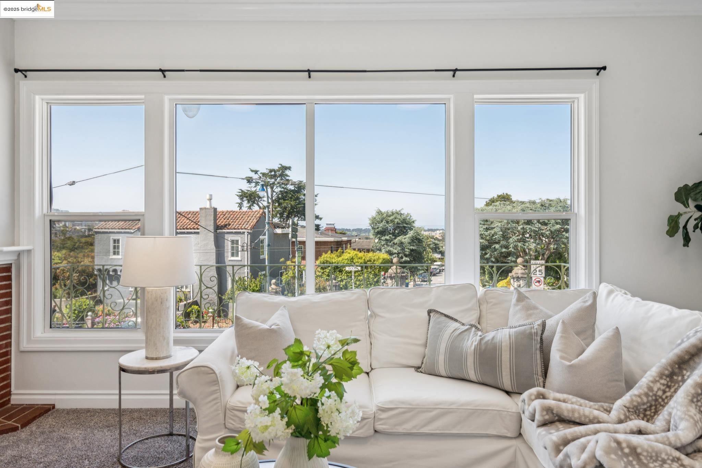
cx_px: 351
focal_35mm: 23
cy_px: 234
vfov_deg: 55.1
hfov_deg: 76.1
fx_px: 448
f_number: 8
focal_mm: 23
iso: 100
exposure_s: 1/125
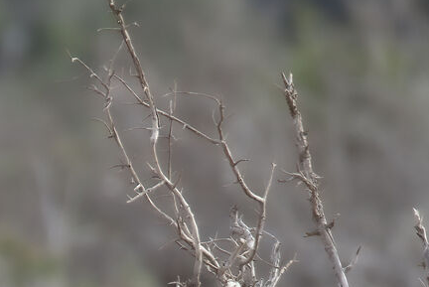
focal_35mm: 3330
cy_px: 760
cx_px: -366
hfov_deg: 0.6
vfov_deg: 0.4
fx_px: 39722
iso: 720
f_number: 8
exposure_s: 1/500
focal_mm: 600
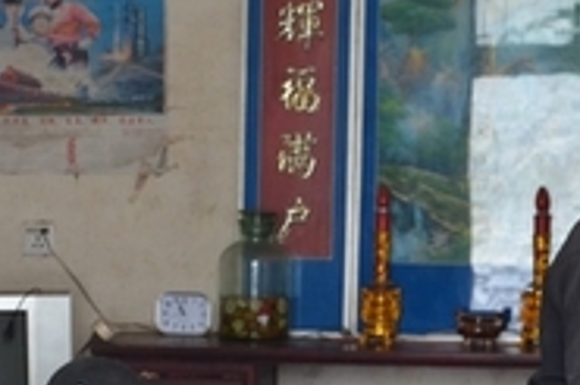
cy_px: 438
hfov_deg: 12.5
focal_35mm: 165
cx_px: 226
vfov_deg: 8.2
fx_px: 2656
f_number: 4.2
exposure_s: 1/30
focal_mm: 34
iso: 800
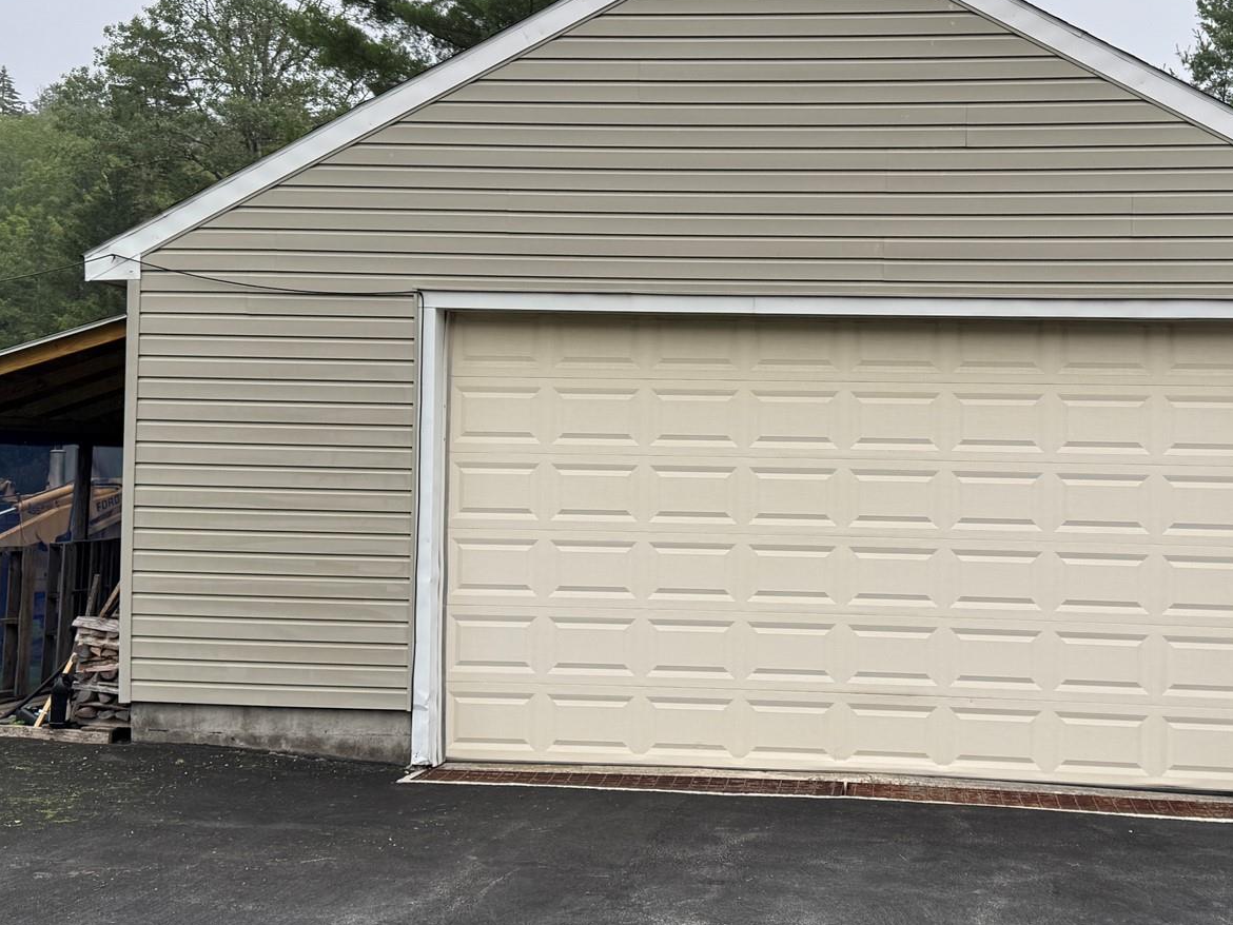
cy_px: 408
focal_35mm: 42
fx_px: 1496
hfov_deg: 44.5
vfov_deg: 34.3
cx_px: 758
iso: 80
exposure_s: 1/531
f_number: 1.78
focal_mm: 6.76
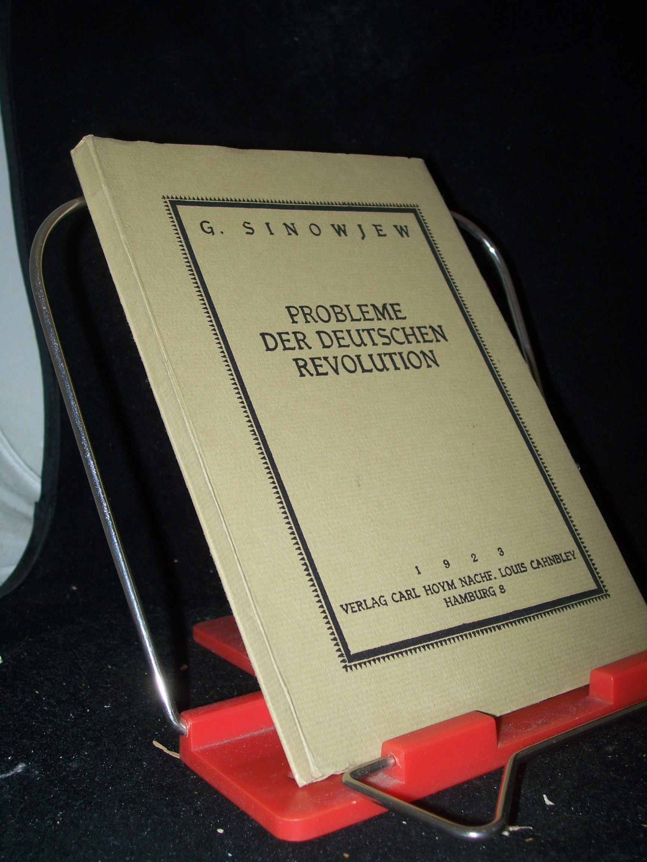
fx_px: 1047
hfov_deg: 34.3
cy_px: 431
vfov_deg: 44.8
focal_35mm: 42
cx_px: 324
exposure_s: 1/60
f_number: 2.8
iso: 80
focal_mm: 7
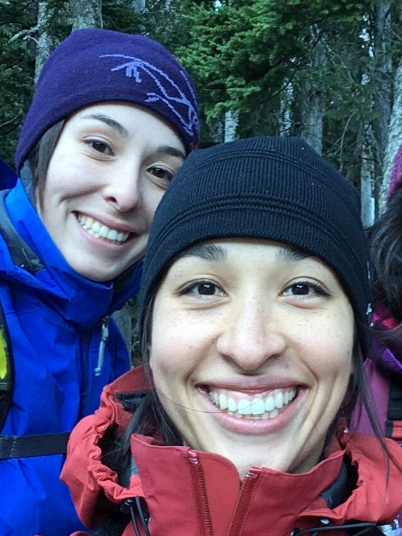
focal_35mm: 47
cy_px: 328
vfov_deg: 40.2
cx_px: 257
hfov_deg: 30.7
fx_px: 728
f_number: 2.4
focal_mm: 2.15
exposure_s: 1/40
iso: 50
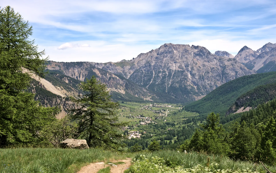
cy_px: 90
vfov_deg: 28.0
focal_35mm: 46
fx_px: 346
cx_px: 138
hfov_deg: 43.5
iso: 160
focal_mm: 30.2
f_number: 22
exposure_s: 1/30
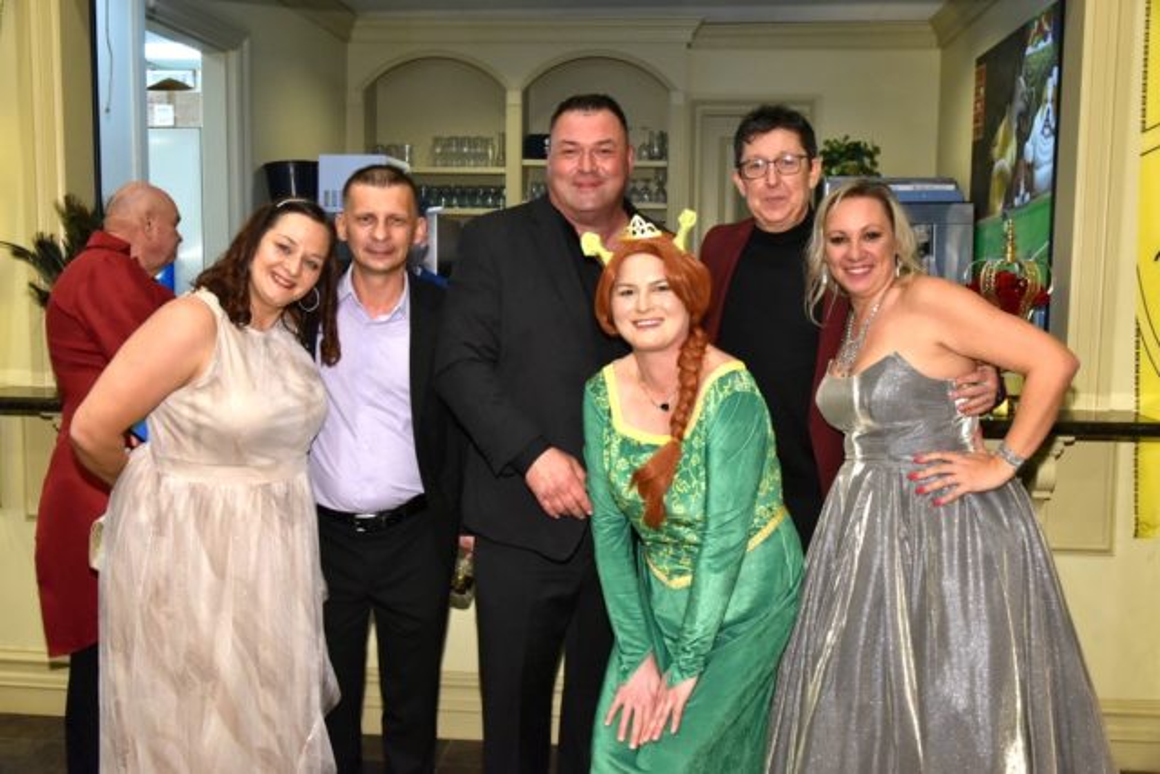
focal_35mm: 35
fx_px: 1128
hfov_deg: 54.4
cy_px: 387
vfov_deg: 37.9
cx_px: 580
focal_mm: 35
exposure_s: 1/60
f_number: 6.3
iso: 1600
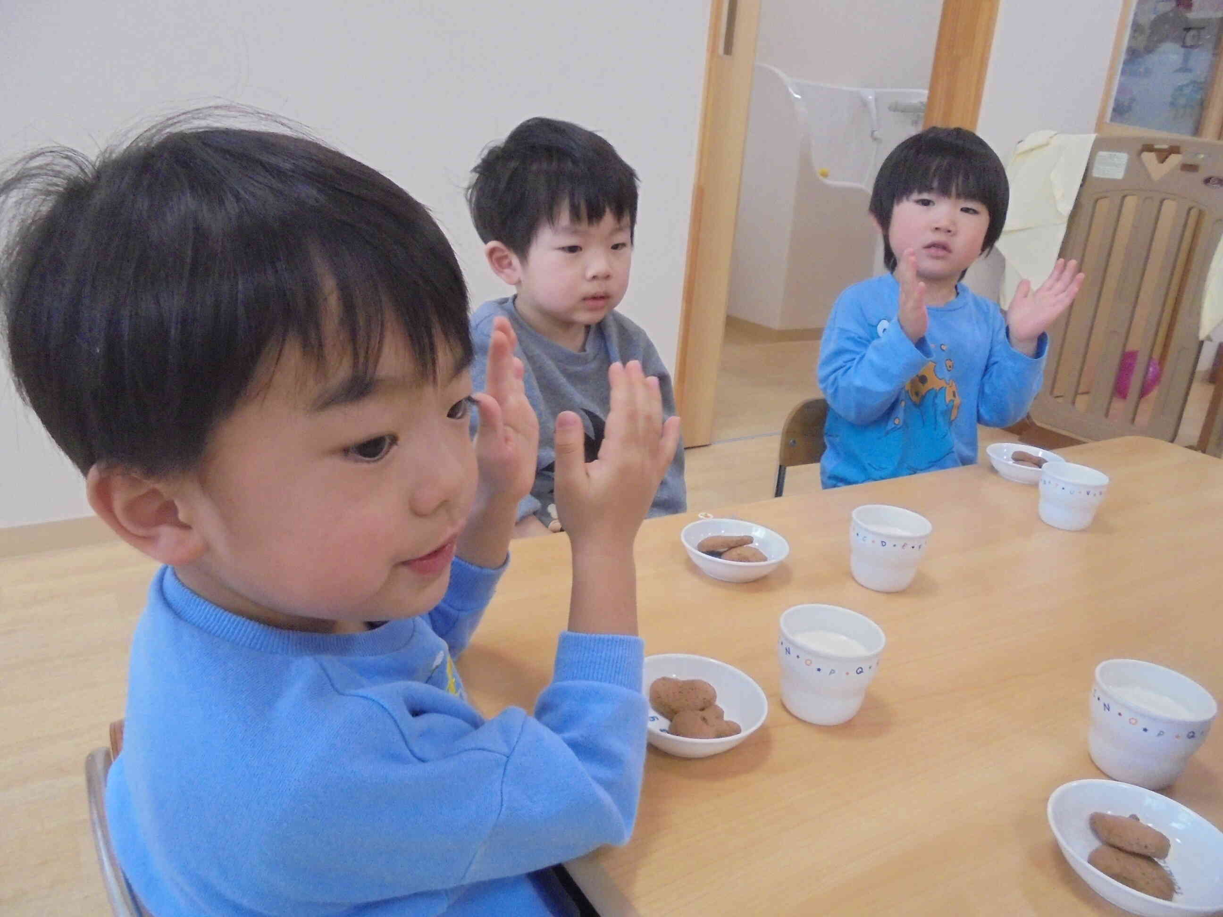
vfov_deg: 53.1
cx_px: 612
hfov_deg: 67.3
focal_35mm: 26
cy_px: 458
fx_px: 919
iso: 640
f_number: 3.5
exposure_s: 1/250
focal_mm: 4.6
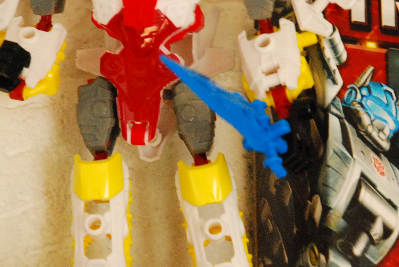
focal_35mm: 196
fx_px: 2175
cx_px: 170
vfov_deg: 7.0
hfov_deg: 10.5
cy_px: 110
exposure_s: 1/50
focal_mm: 70
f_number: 4.5
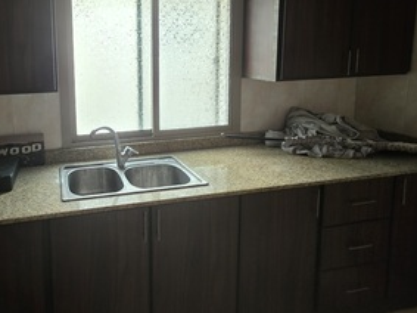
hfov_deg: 73.1
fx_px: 253
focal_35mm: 21
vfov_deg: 60.5
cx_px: 101
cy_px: 85
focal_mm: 2.2
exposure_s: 1/50
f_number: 1.9
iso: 400
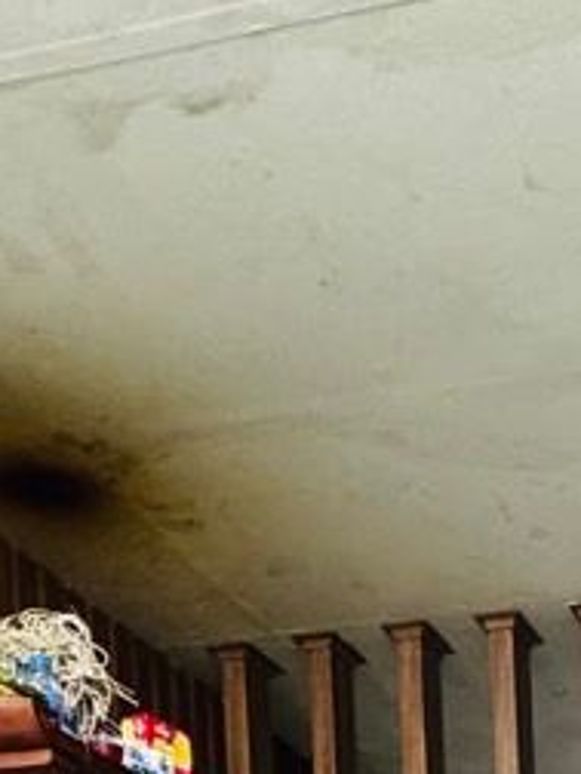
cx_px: 784
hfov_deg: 22.5
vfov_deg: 23.3
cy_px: 1293
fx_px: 1276
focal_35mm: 57
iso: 400
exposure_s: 1/50
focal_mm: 2.22
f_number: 2.2
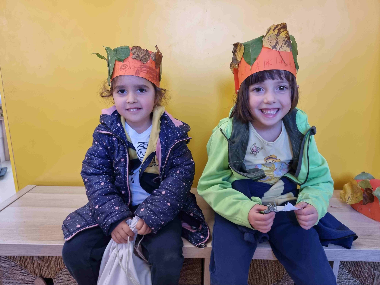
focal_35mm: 24
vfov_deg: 56.8
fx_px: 263
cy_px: 142
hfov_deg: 71.6
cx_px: 190
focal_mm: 6.7
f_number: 1.8
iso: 200
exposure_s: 1/50
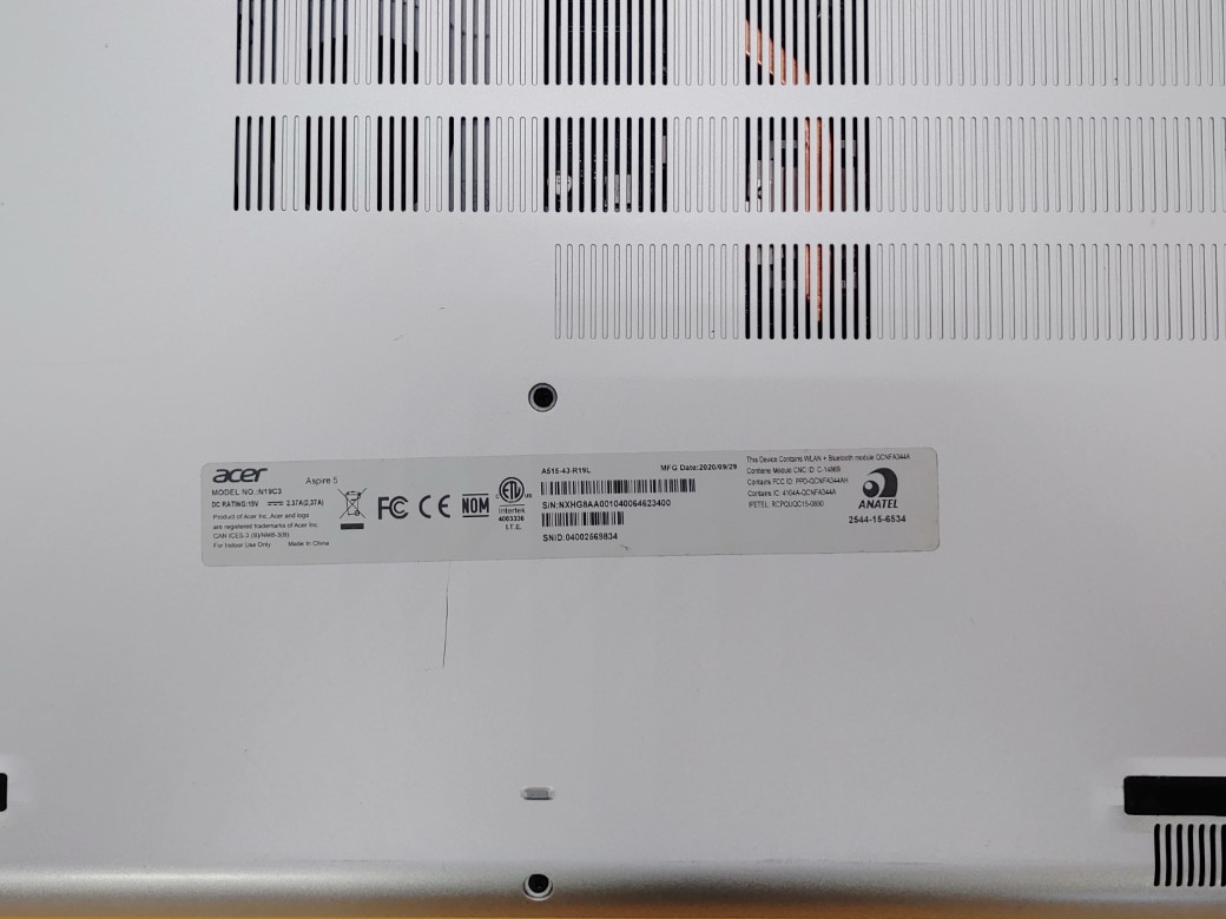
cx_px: 566
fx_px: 1275
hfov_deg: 51.3
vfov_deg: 39.4
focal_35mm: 36
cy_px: 352
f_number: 1.8
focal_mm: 4.36
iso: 50
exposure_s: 1/112
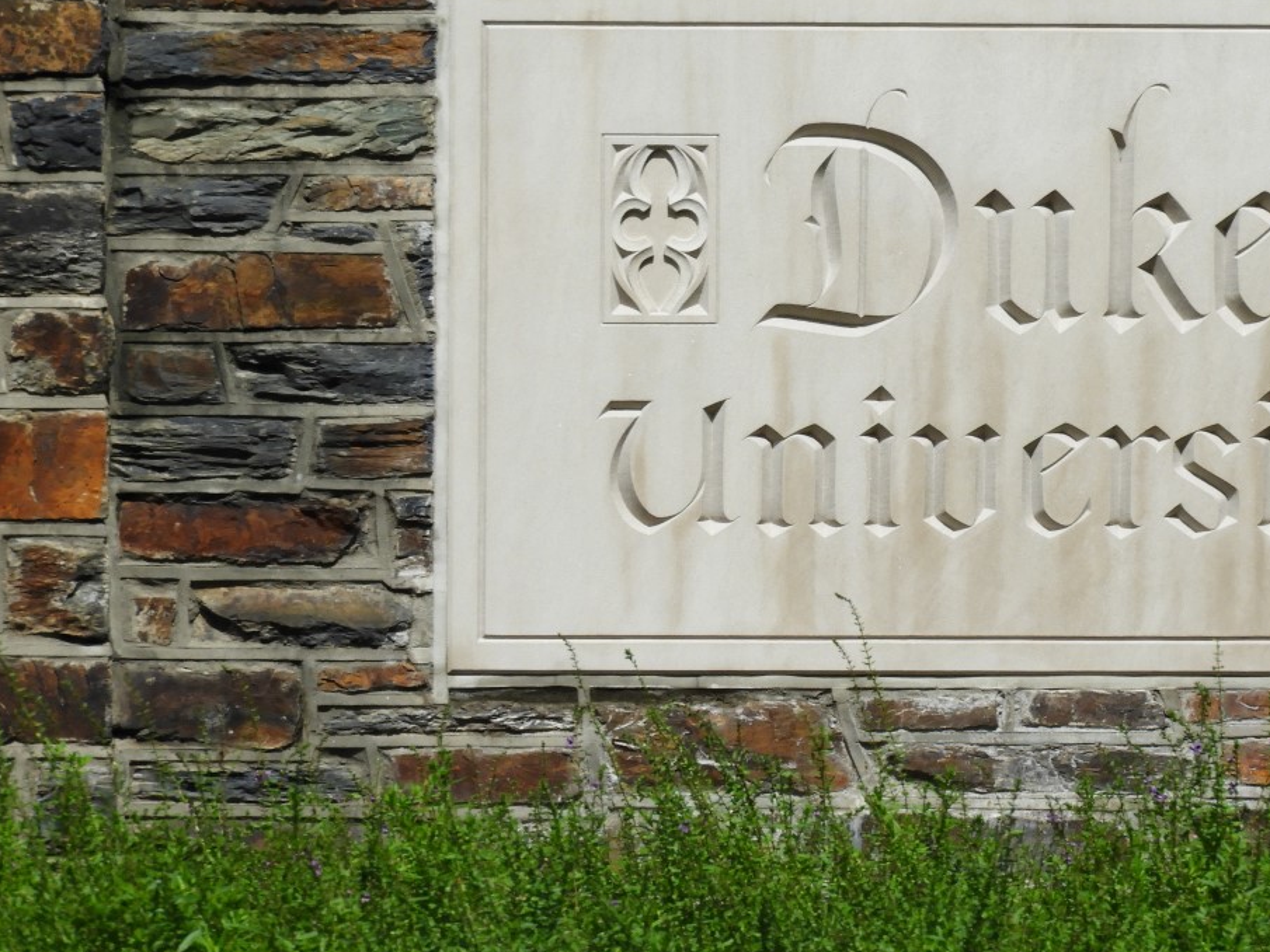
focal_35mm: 525
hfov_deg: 3.8
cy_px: 317
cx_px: 954
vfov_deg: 2.8
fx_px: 19264
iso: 100
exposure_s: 1/800
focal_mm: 59.1
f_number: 5.5
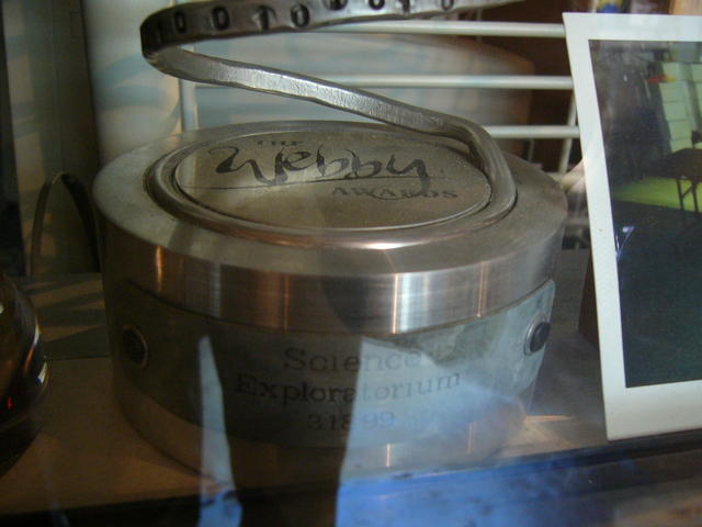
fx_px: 710
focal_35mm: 35
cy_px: 264
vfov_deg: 40.7
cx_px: 351
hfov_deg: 52.6
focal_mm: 5.8
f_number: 2.8
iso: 200
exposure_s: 1/8
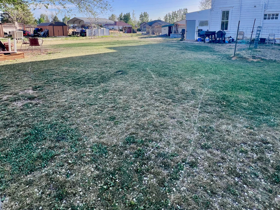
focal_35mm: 20
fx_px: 162
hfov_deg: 81.8
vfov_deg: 63.4
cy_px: 62
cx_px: 140
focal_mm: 1.57
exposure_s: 1/440
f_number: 1.8
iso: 32
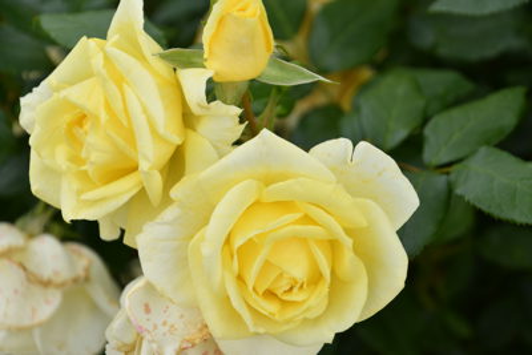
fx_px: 2217
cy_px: 178
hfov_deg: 13.7
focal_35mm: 150
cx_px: 266
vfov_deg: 9.2
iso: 125
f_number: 5.6
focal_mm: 100
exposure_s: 1/200
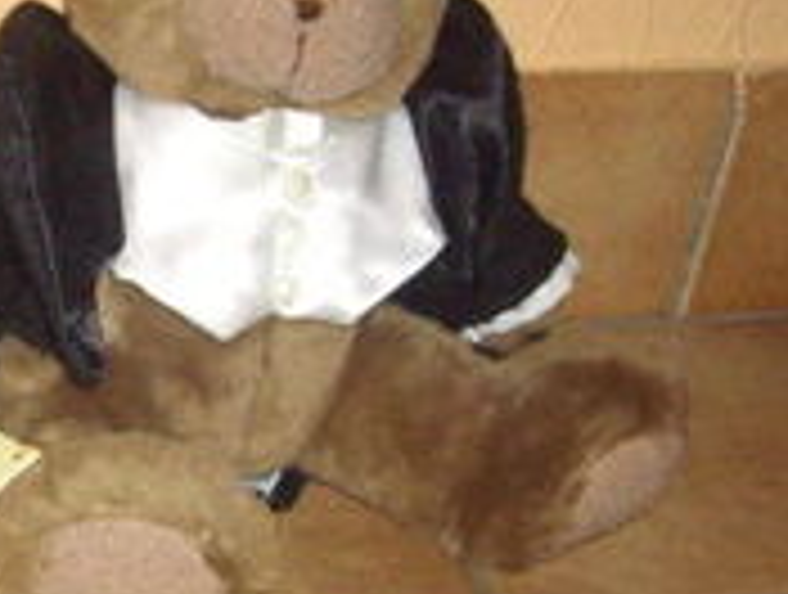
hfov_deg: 18.1
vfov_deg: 14.2
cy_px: 432
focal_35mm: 104
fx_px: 2372
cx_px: -104
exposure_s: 1/40
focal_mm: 6.2
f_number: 2.7
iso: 400
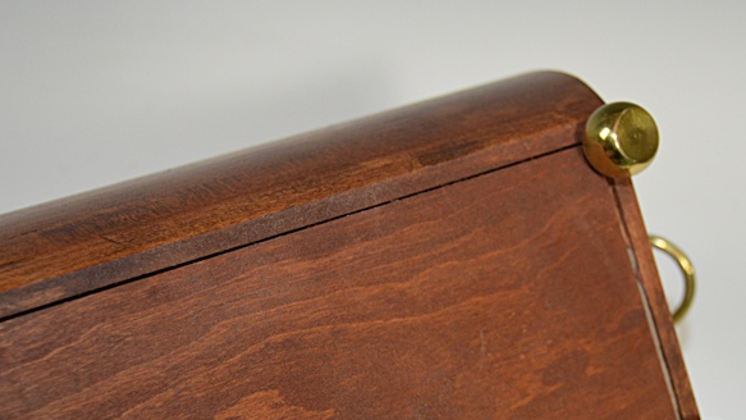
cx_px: 462
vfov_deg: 17.2
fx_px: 1385
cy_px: 258
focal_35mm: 70
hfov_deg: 30.0
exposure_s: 1/60
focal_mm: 26
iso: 500
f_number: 4
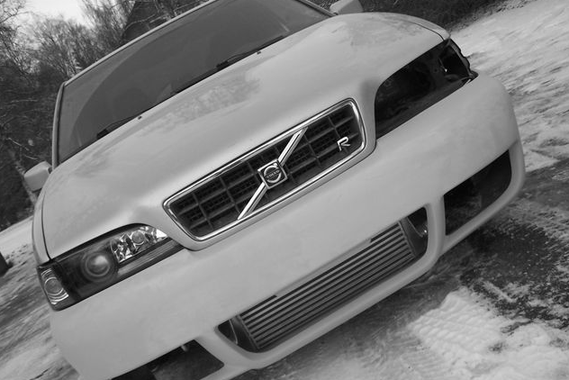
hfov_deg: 48.4
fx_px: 632
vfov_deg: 33.4
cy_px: 203
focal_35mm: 40
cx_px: 285
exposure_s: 1/30
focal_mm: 6.3
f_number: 2.8
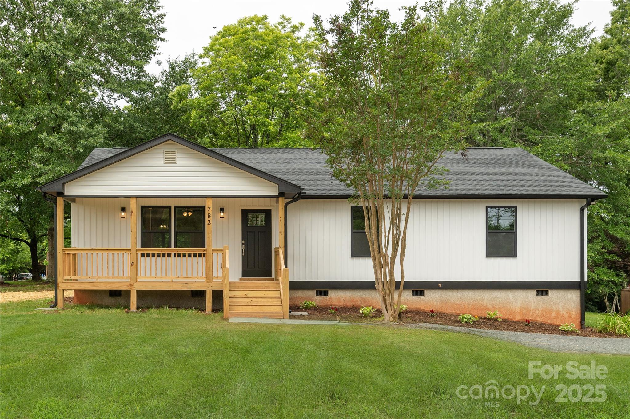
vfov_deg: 41.1
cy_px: 210
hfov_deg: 58.8
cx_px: 315
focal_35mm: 32
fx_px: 560
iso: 320
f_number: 8
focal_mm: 32
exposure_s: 1/1000
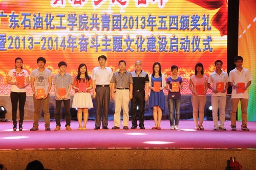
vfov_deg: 19.7
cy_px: 85
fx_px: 490
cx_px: 128
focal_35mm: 69
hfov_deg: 29.3
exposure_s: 1/100
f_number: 6.3
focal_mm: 46
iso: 640
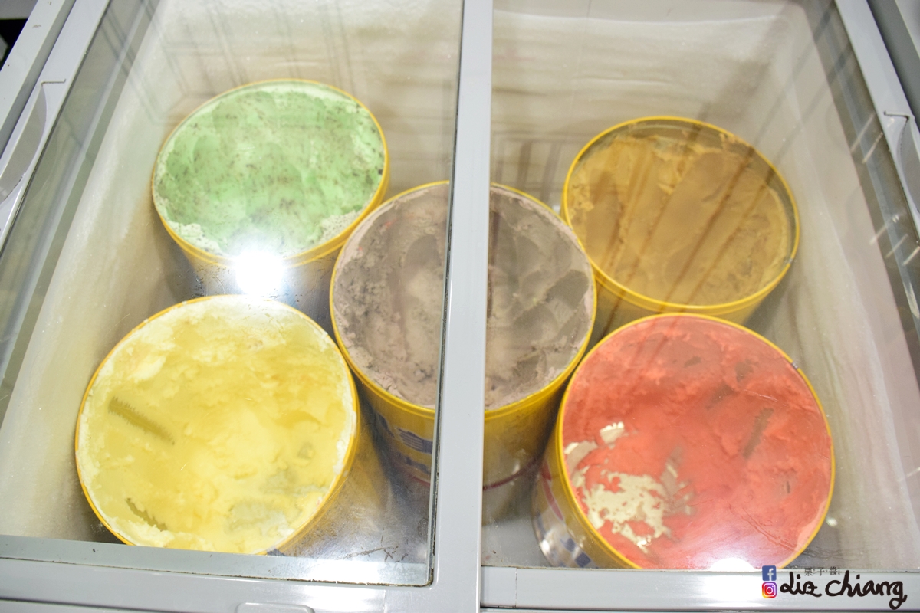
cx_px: 460
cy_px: 306
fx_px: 690
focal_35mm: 27
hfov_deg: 67.4
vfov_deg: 47.9
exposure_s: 1/40
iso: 1250
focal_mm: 18
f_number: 5.6
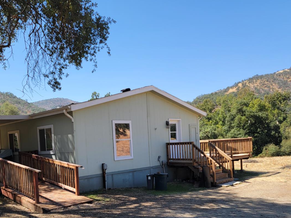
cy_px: 148
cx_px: 115
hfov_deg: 53.5
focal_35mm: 34
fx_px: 286
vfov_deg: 41.2
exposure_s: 1/529
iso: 16
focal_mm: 6.7
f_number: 1.8
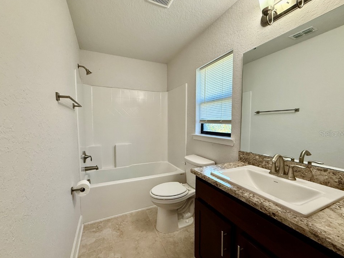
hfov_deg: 98.2
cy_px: 133
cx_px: 169
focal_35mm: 15
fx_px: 149
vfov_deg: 81.7
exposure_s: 1/120
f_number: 2.2
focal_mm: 2.22
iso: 200
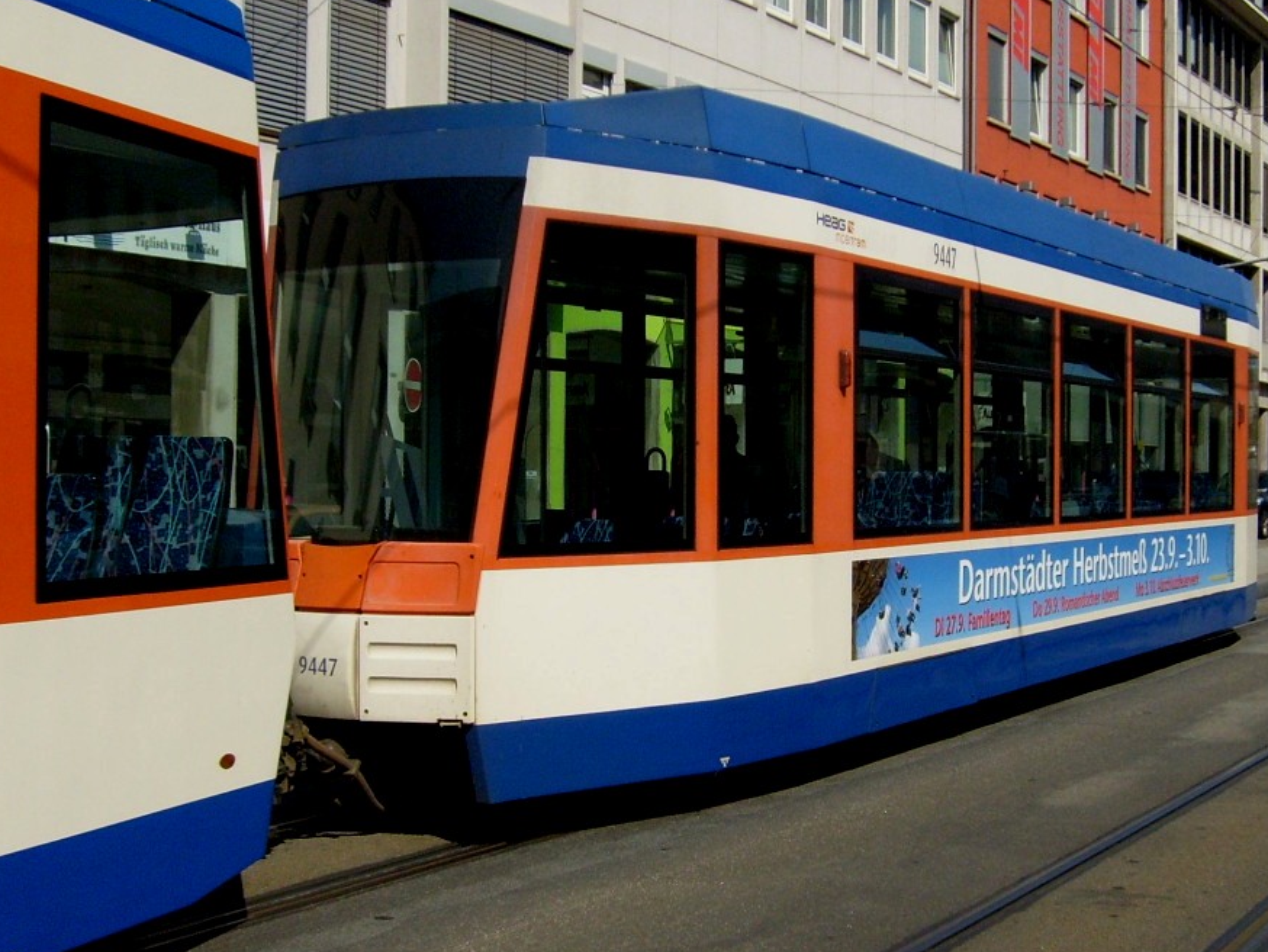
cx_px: 702
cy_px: 470
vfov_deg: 35.2
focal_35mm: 41
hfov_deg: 45.7
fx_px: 1502
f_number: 7.1
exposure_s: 1/350
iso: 80
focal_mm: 5.8
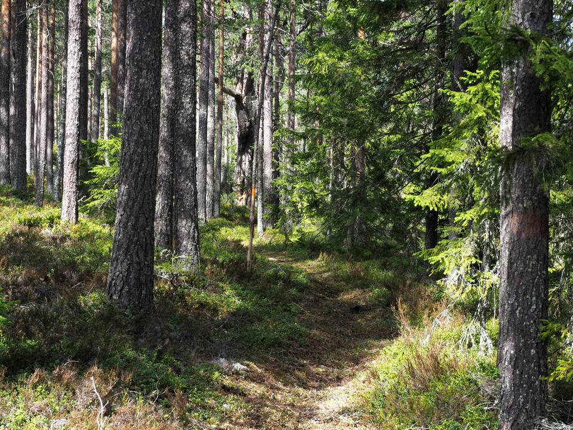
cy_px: 215
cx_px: 286
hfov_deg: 25.7
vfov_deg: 19.4
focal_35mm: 76
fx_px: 1258
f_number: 9
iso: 200
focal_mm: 38
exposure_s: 1/100
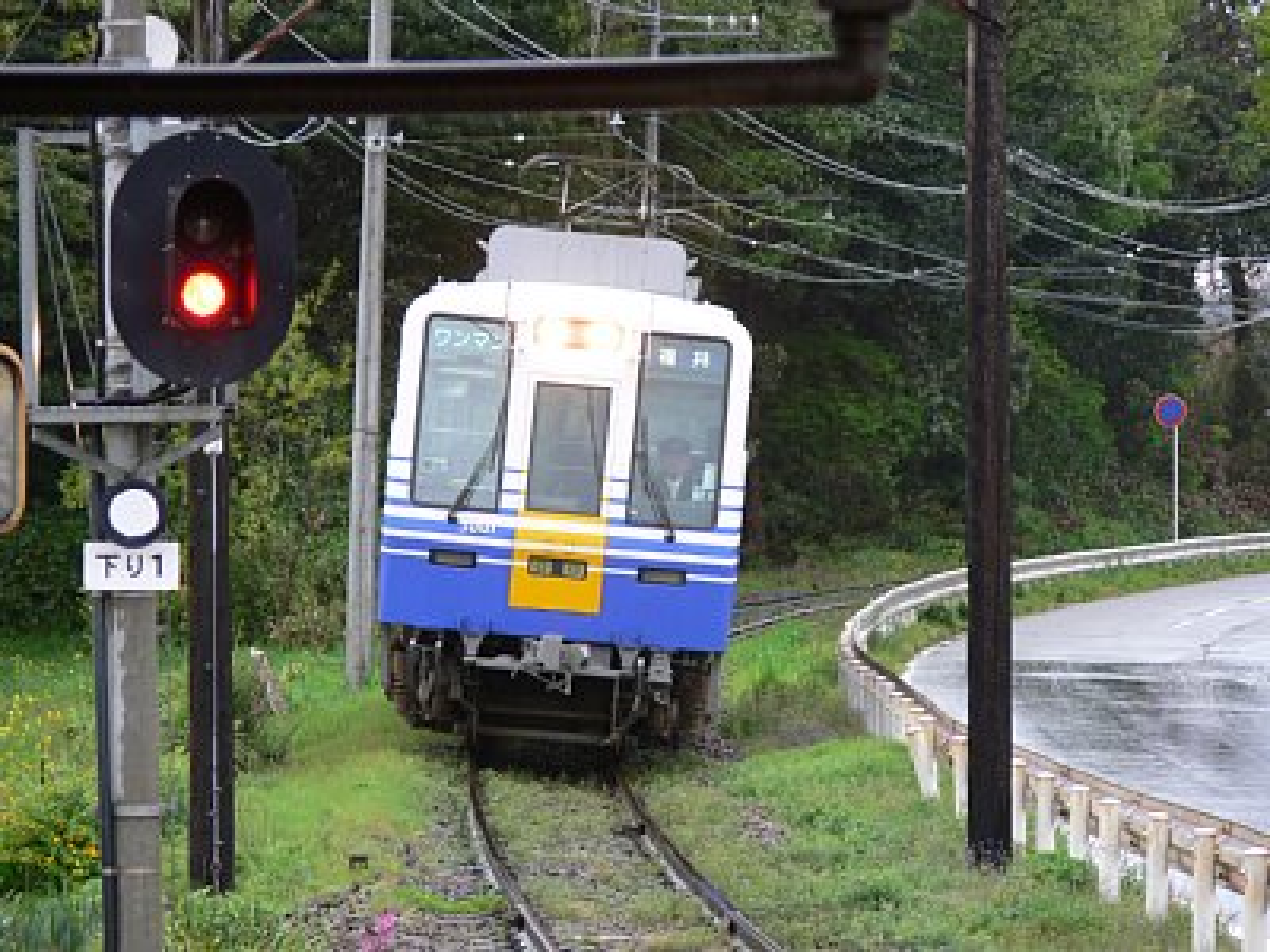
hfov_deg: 8.6
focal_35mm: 230
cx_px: 635
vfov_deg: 6.5
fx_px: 8438
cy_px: 476
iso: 80
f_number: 4
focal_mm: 48.7
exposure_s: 1/125
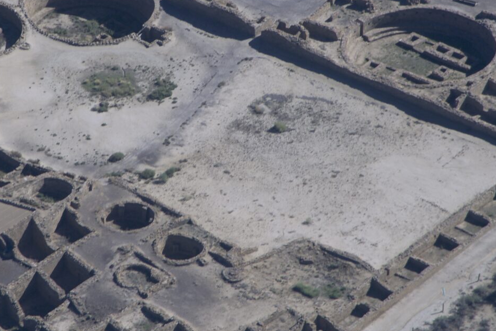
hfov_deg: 3.2
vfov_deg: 2.1
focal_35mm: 653
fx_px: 8999
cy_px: 100
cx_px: 162
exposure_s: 1/400
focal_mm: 300
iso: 100
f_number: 11
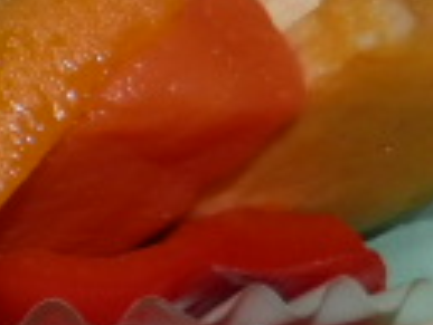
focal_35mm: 124
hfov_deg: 12.9
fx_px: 1553
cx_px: -540
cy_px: 426
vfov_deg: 11.6
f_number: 8.7
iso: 100
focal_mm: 4.5
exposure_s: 1/30
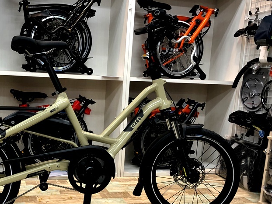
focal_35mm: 45
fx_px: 354
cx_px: 88
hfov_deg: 41.5
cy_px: 124
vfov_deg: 32.1
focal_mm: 4
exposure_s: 1/33
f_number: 1.8
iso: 40
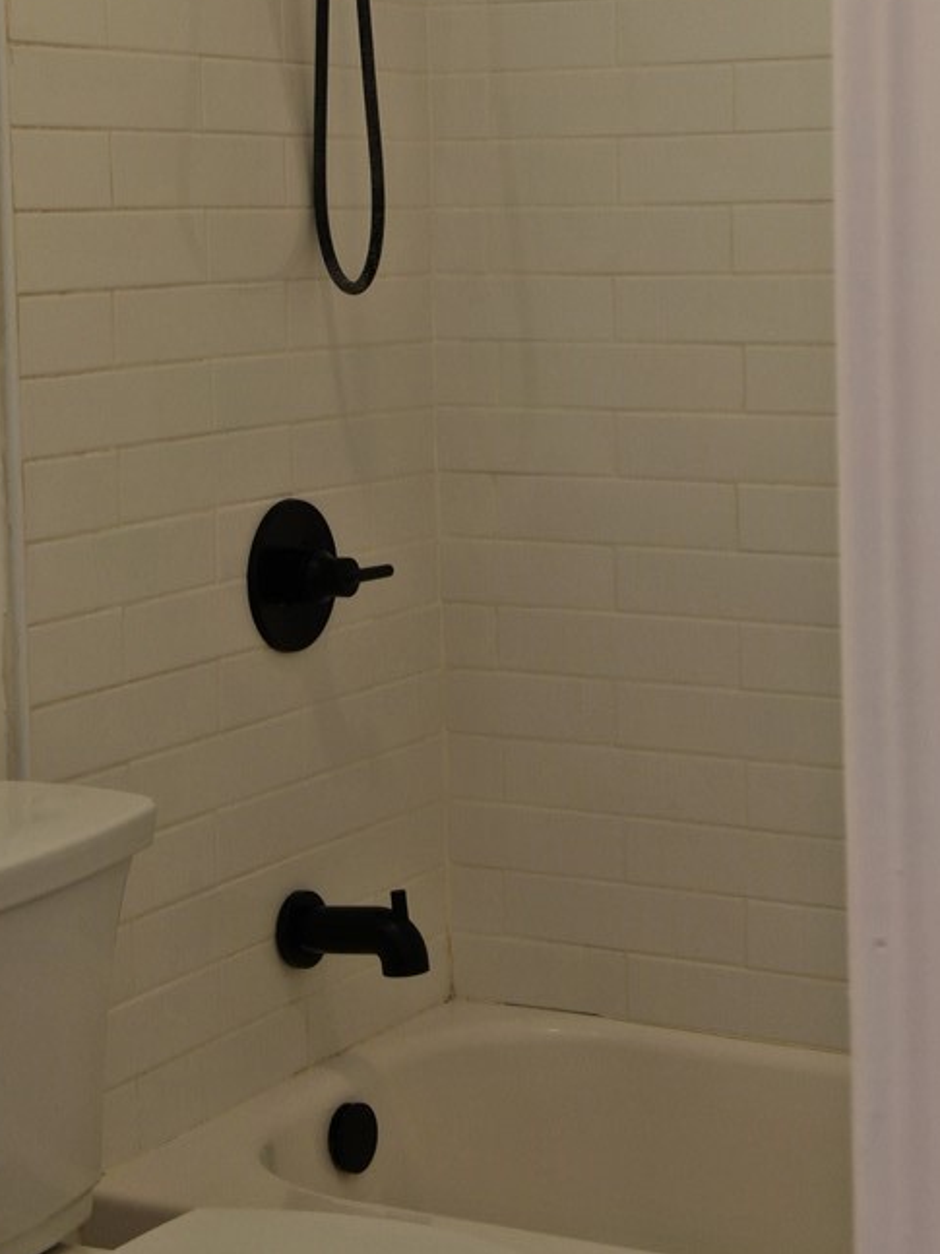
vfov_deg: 25.5
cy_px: 374
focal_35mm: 76
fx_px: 2753
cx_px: 500
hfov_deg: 19.4
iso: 120
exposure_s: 1/30
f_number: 3.8
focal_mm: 8.6
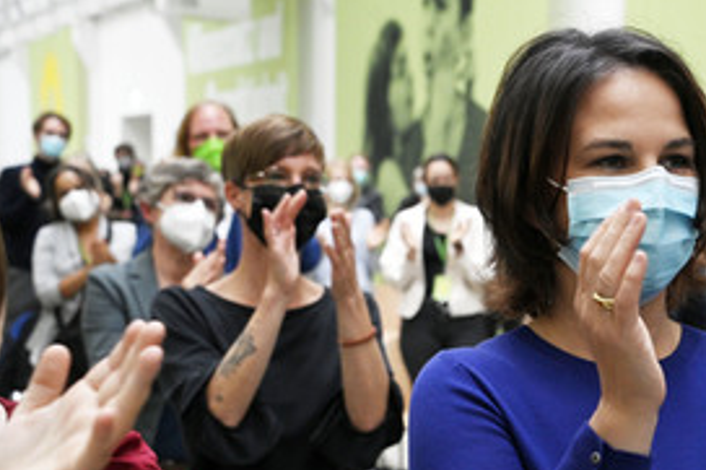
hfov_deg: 24.1
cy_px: 358
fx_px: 1627
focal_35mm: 83
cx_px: 580
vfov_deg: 16.3
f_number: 5.6
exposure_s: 1/500
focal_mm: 50
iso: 4000
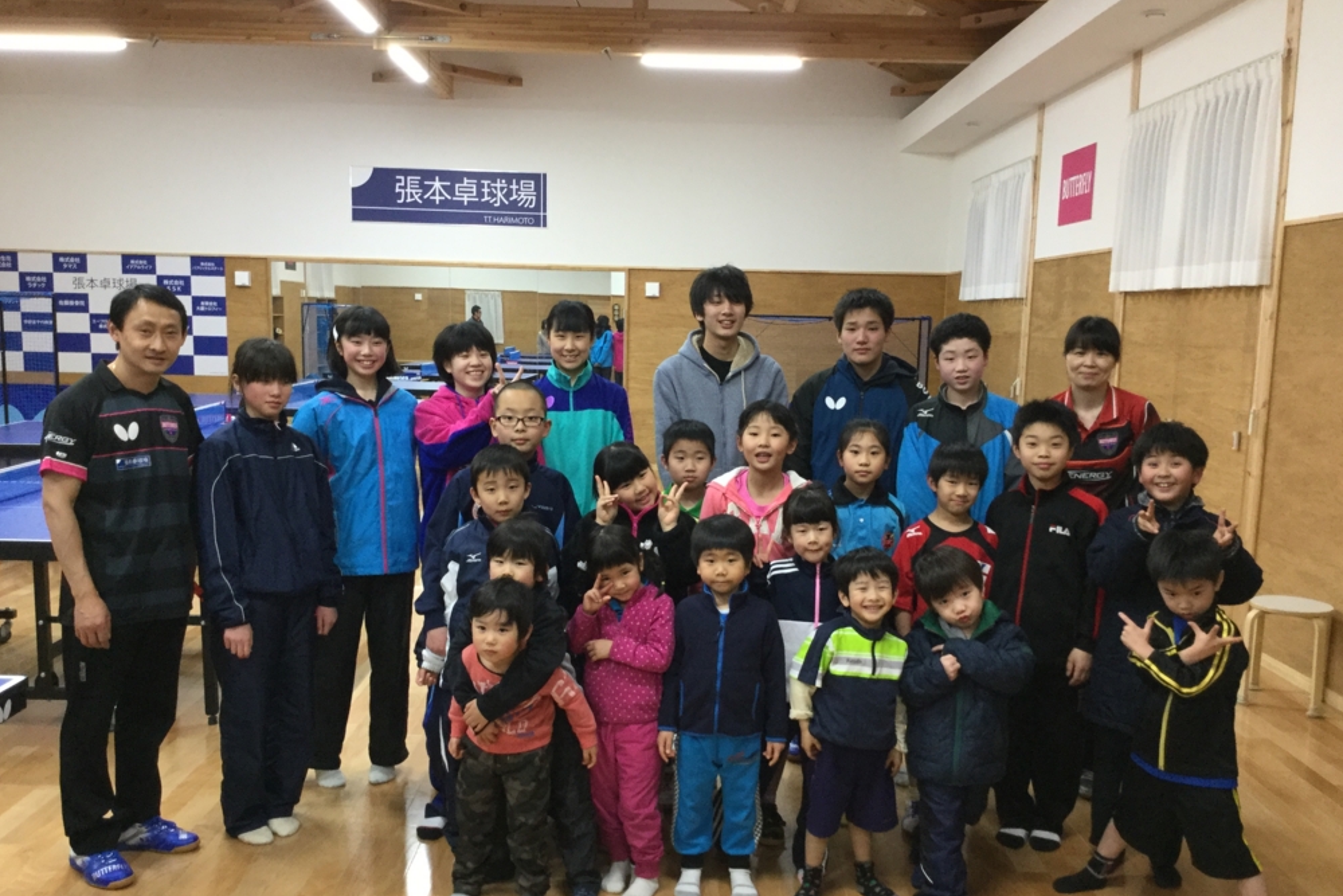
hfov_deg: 57.2
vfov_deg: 39.9
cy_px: 494
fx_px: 1231
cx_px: 674
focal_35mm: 33
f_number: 2.4
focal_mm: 3.3
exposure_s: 1/30
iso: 80
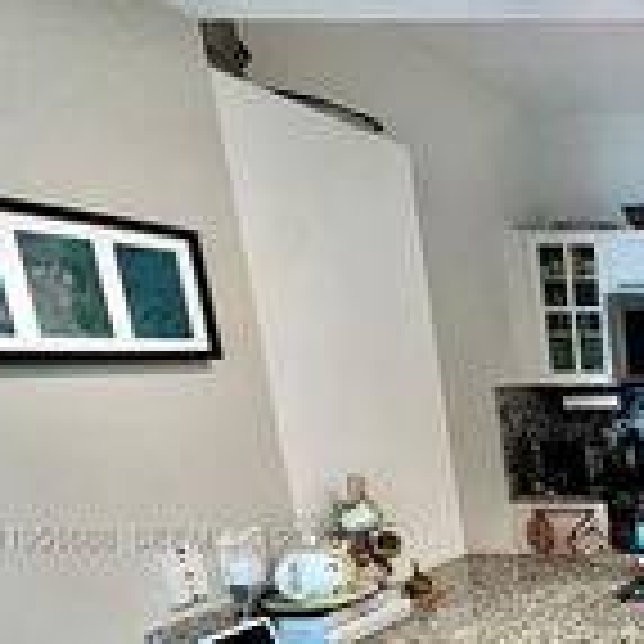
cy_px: 540
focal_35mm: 37
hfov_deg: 30.0
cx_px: 925
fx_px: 779
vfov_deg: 42.3
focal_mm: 2.22
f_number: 2.2
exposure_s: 1/60
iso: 160
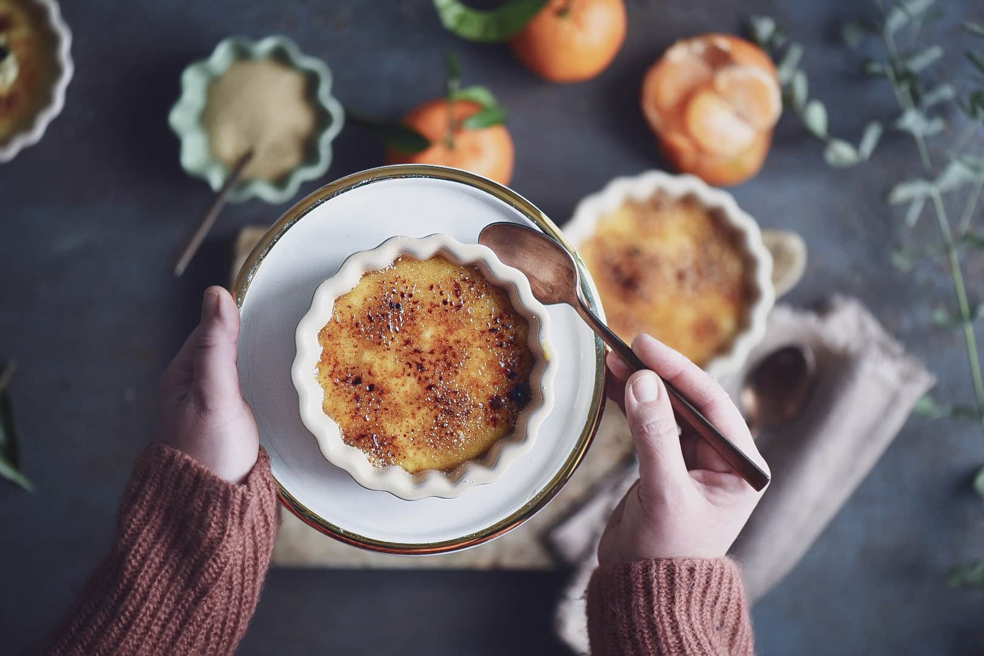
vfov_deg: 13.0
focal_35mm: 105
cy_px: 328
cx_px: 492
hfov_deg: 19.5
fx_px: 2870
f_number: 3
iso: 560
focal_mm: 105
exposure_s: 1/125
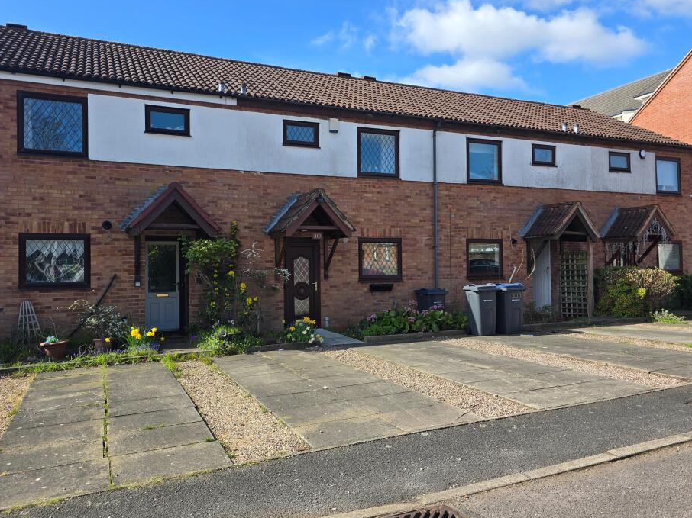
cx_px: 310
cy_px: 251
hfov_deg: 67.1
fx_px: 520
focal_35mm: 26
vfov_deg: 53.0
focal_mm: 6.3
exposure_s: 1/444
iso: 12
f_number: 1.7
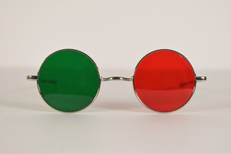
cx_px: 116
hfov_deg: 24.6
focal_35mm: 82
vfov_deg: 16.6
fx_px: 529
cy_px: 77
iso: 800
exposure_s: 1/125
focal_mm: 55
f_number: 5.6
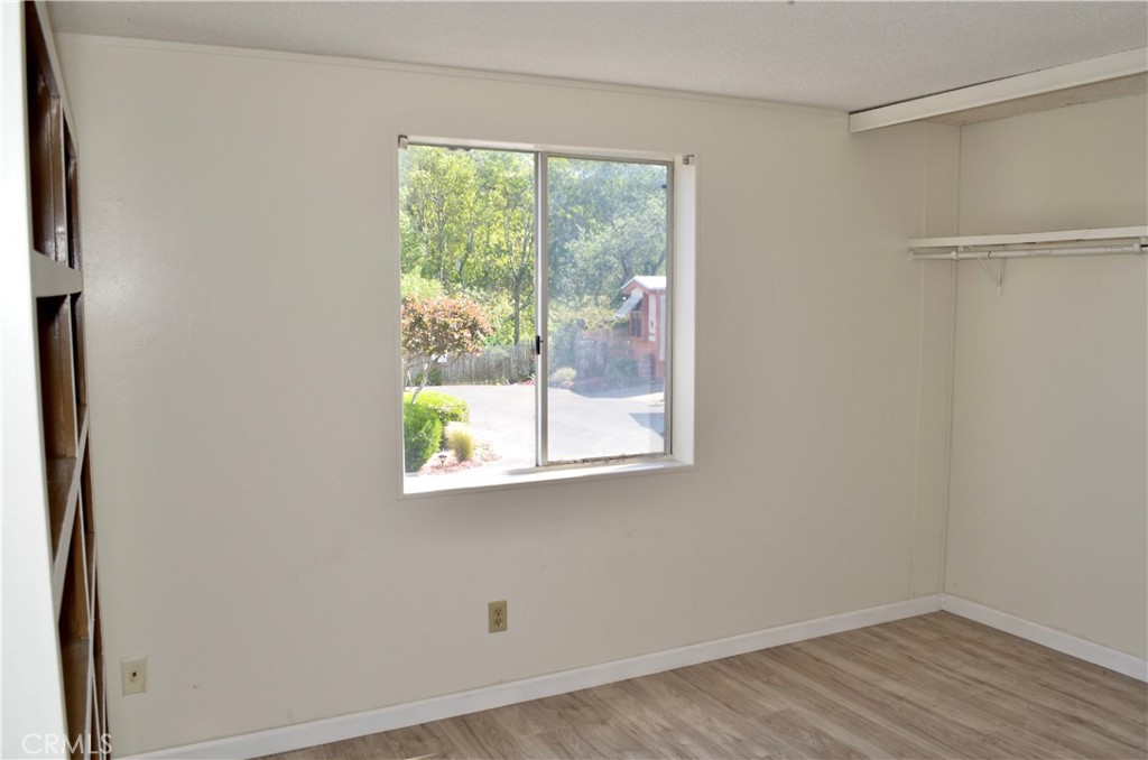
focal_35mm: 27
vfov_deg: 47.7
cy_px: 380
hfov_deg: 67.5
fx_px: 859
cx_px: 574
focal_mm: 18
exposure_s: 1/100
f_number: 6.3
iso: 200
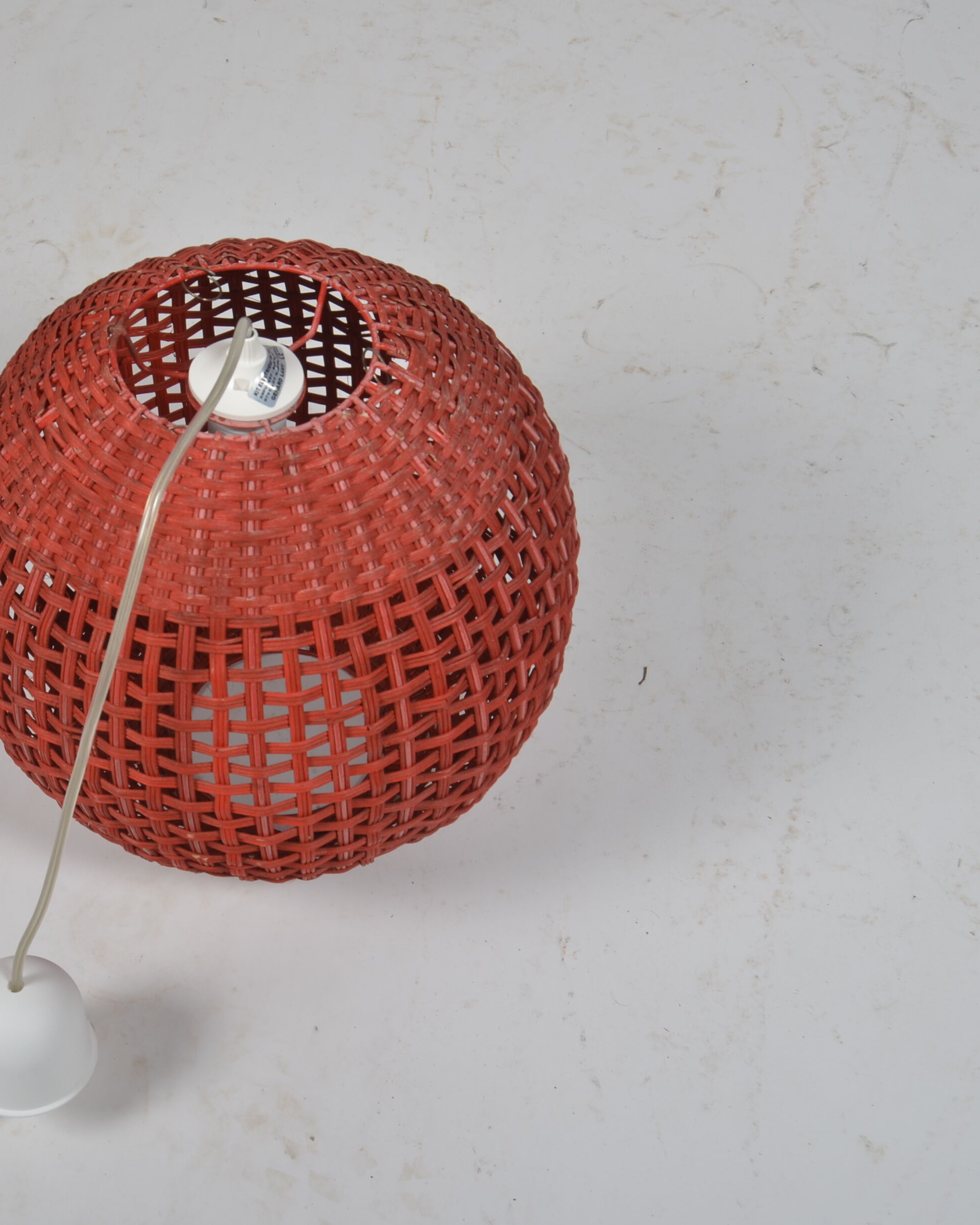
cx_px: 323
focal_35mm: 51
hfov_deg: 29.5
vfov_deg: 36.7
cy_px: 612
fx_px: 1849
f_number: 11
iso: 100
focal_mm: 24
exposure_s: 1/125
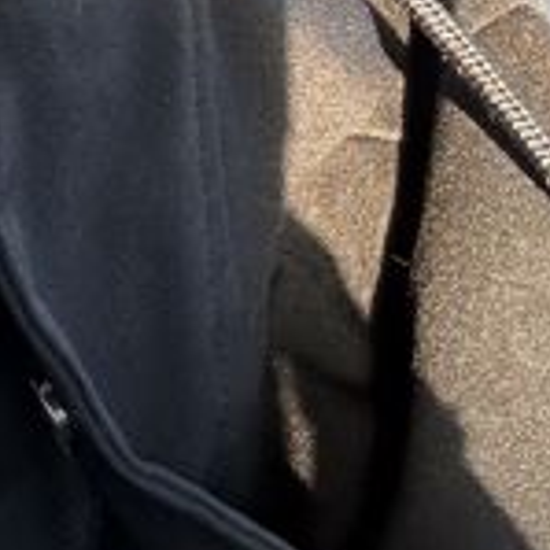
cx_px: -122
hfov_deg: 15.6
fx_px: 1923
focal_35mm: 107
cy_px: -528
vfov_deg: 13.9
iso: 40
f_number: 1.9
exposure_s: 1/121
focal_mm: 2.69
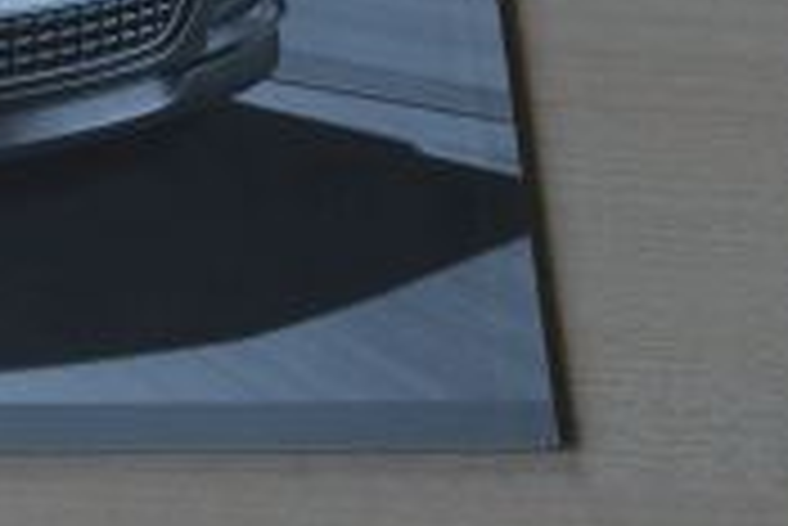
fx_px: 3417
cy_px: -178
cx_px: -621
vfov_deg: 8.7
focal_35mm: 156
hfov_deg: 12.1
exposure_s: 1/40
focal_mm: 25.4
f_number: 3.6
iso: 800
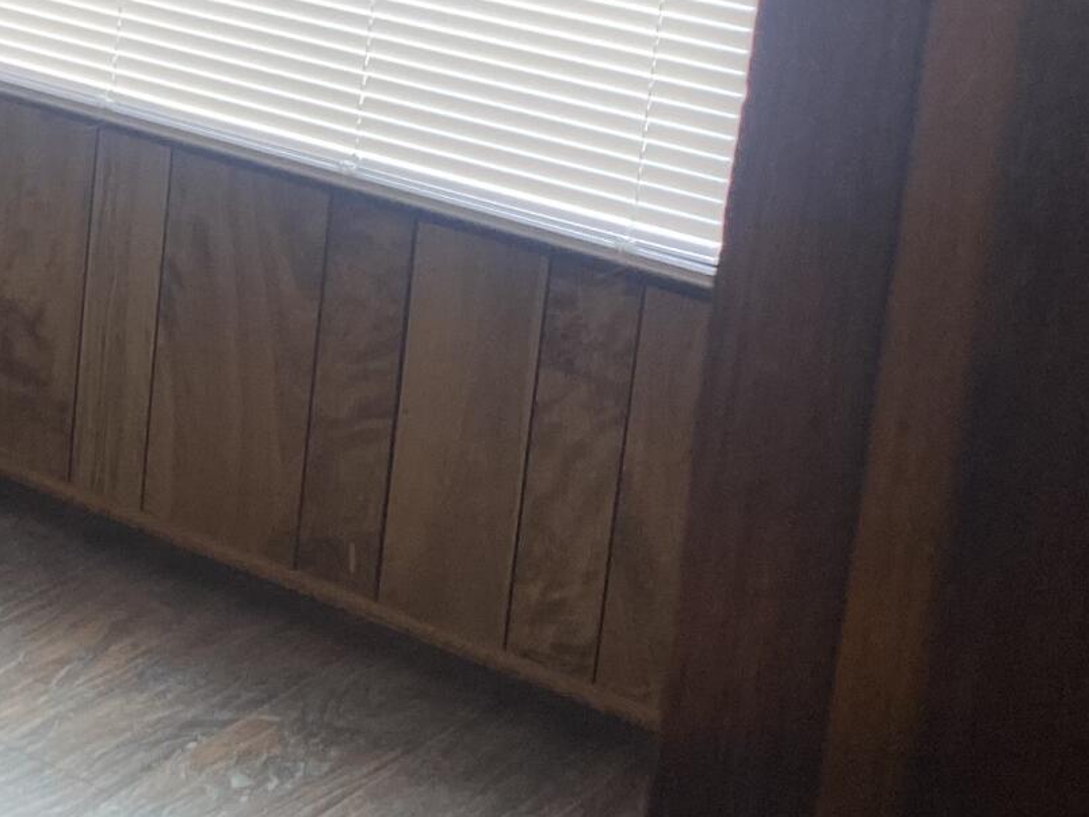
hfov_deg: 18.6
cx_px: -377
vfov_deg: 14.9
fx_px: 3052
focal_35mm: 97
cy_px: -64
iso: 100
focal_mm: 4.25
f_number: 1.8
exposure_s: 1/60
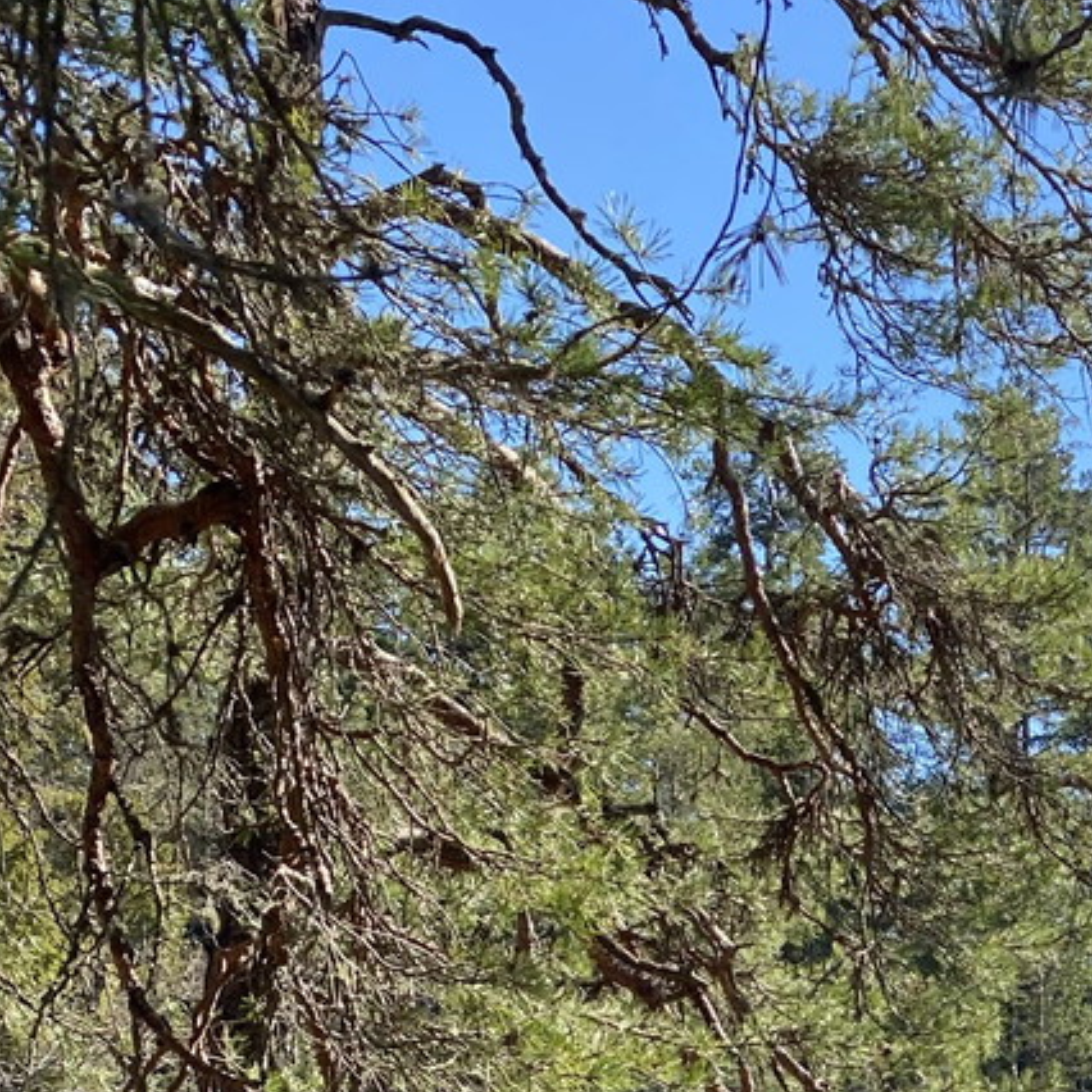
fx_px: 2463
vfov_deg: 22.6
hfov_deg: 23.9
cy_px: 1374
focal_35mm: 69
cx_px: 1100
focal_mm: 4.25
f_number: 1.8
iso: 32
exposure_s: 1/865
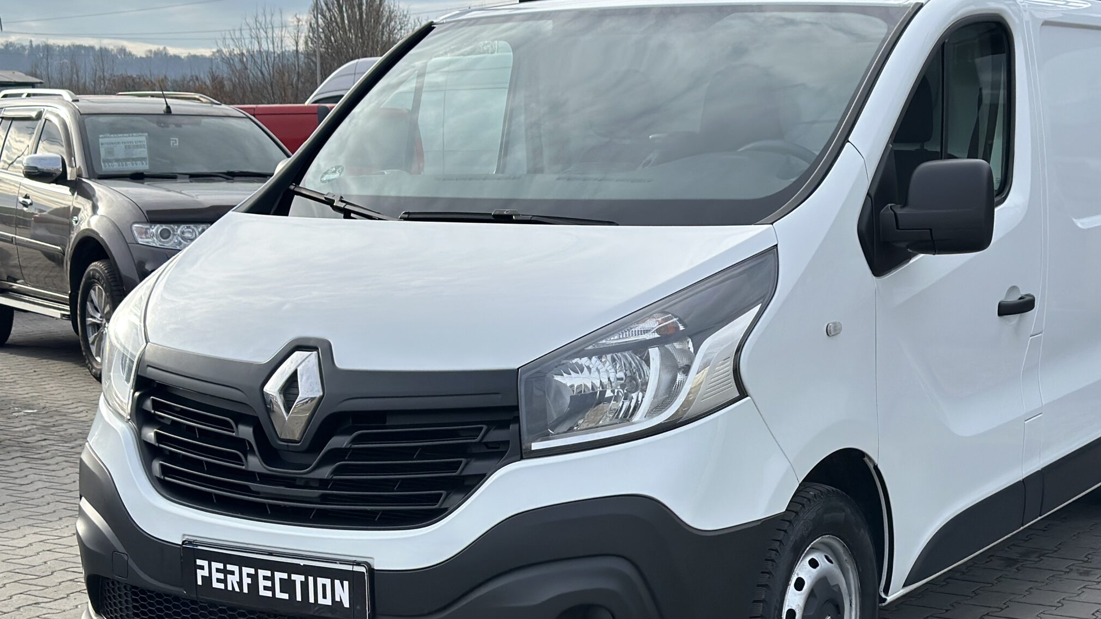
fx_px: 1927
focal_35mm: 66
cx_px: 670
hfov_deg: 31.8
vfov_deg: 18.2
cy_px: 386
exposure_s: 1/2976
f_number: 1.78
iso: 100
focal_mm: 6.86
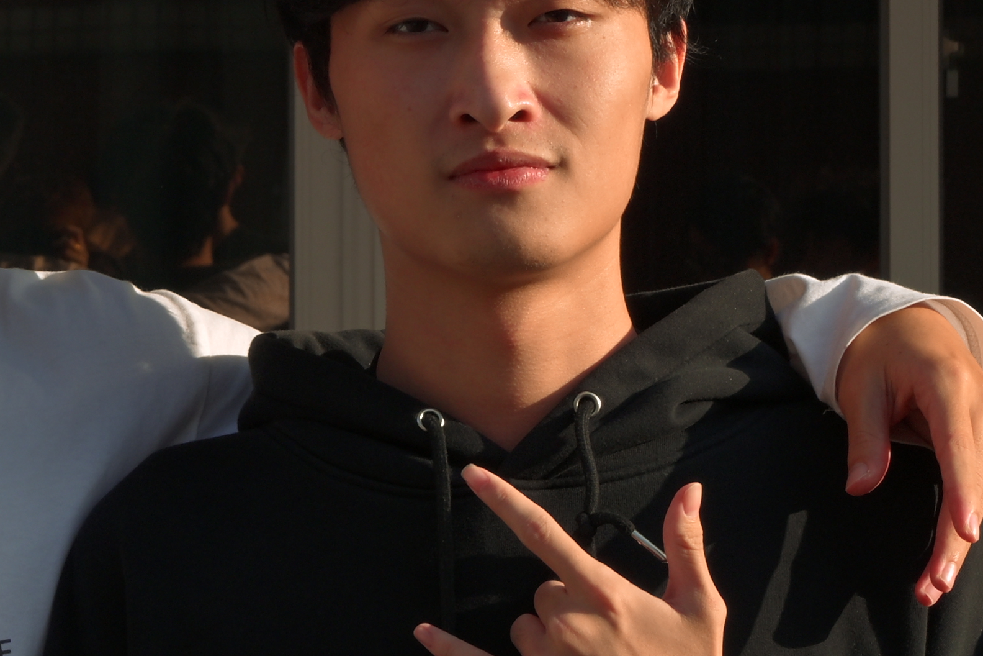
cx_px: 289
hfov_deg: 8.3
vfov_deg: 5.5
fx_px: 6799
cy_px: 132
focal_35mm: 249
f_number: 16
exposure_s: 1/100
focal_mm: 66
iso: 100
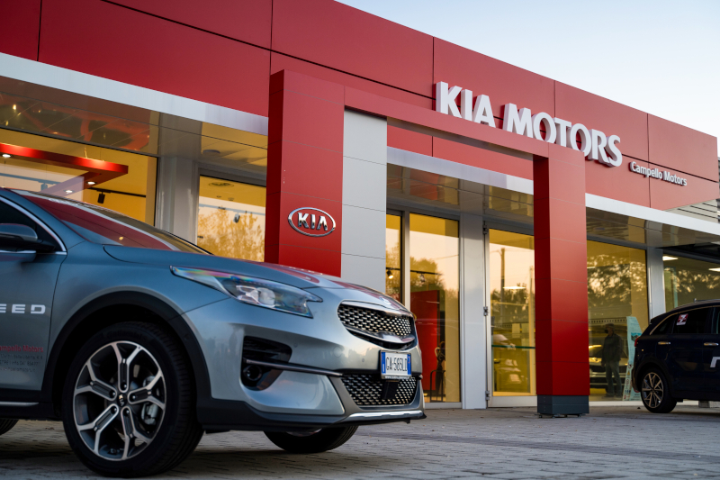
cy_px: 240
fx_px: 880
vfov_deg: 30.5
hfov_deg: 44.5
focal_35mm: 44
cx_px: 360
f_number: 2.8
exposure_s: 1/100
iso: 250
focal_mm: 44
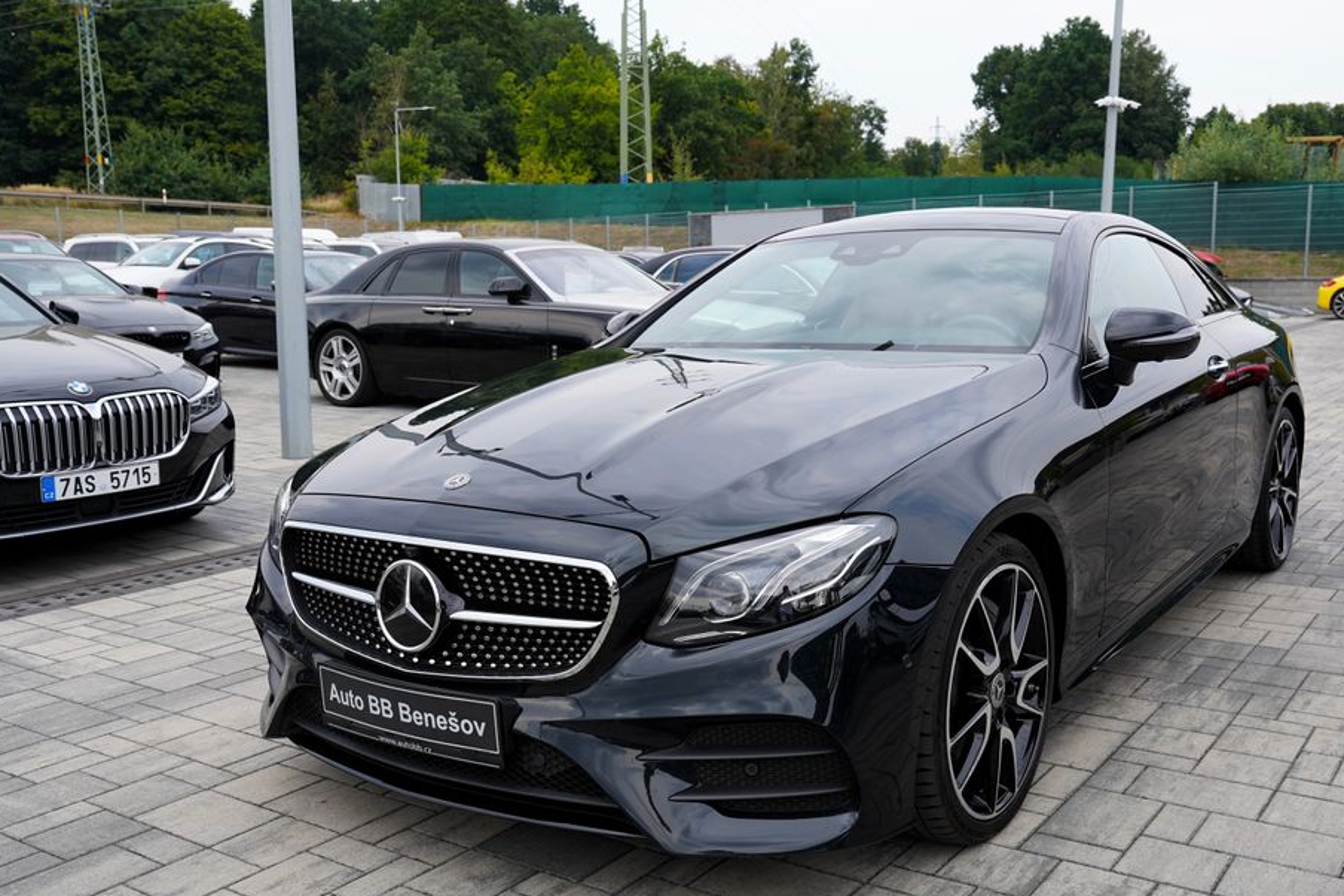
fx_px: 1269
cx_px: 743
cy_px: 491
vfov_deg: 38.9
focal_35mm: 34
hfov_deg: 55.7
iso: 100
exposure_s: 1/160
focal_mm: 30
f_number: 6.3
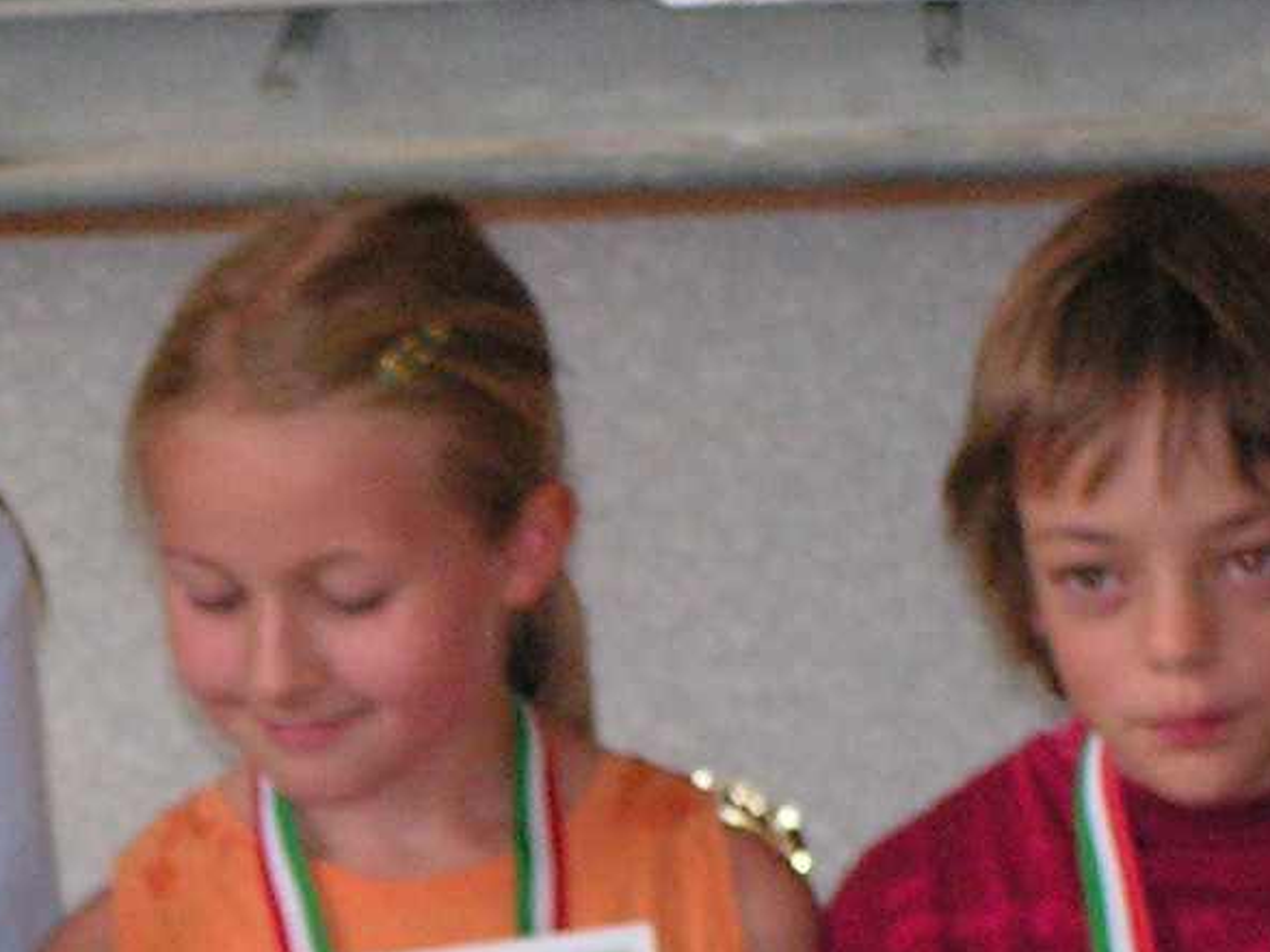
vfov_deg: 4.7
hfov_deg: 6.3
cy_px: 1065
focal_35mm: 314
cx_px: -469
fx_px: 11518
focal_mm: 15.1
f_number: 3.3
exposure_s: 1/100
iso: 200
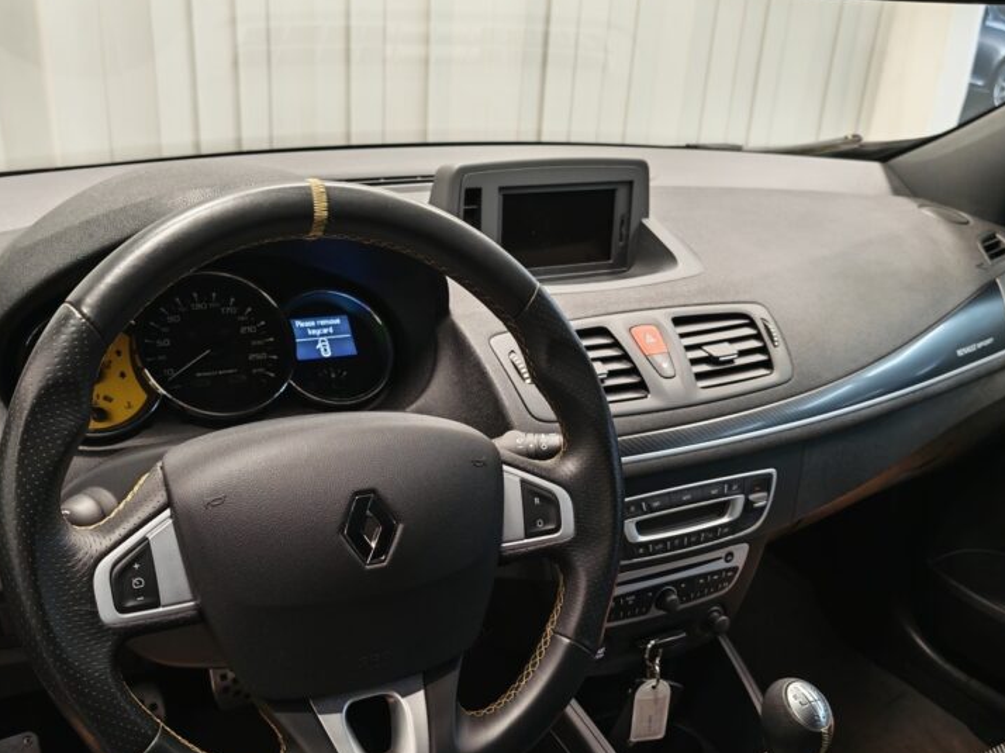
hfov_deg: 55.2
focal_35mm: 33
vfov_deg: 42.7
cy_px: 456
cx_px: 438
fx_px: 958
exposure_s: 1/50
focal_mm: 5.4
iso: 250
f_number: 1.6
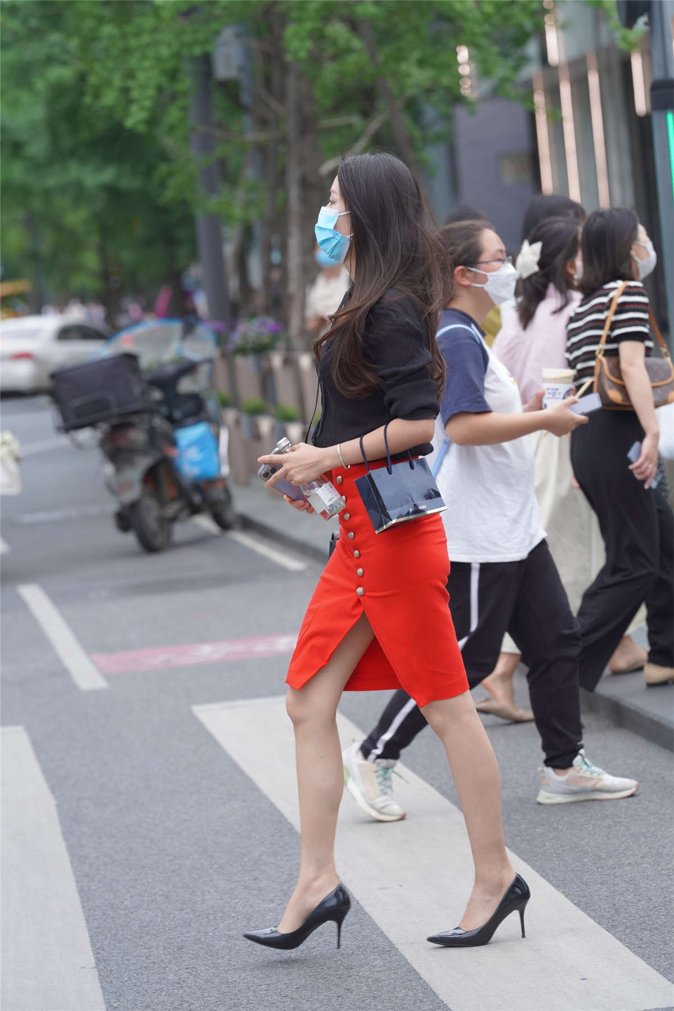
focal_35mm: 135
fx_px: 3791
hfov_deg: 10.2
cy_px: 506
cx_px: 337
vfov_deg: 15.2
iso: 500
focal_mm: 135
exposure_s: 1/500
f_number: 4.5
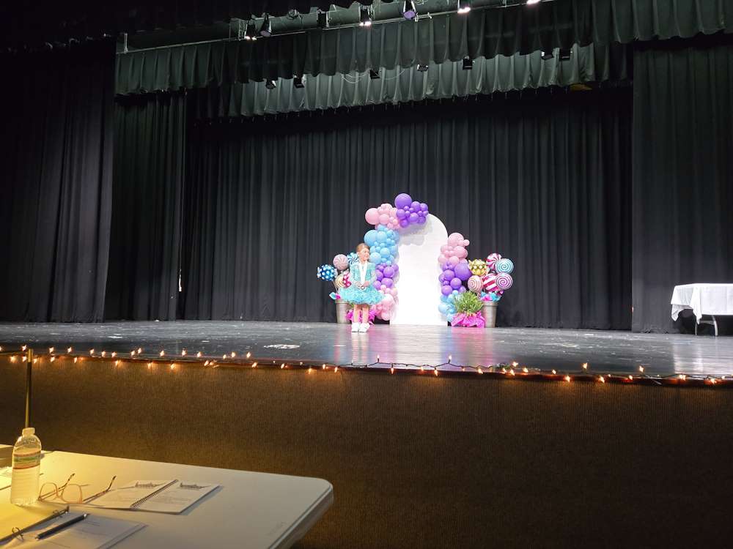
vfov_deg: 58.9
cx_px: 366
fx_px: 487
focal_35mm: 23
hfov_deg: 73.9
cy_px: 274
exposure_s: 1/120
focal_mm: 5.4
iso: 800
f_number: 1.8
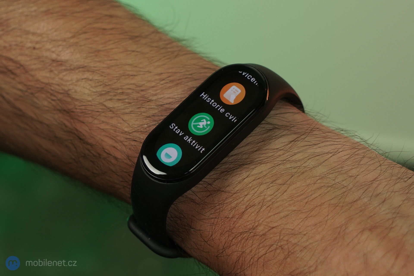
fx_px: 736
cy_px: 138
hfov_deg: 31.4
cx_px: 207
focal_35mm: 64
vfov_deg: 21.2
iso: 800
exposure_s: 1/125
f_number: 6.3
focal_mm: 64
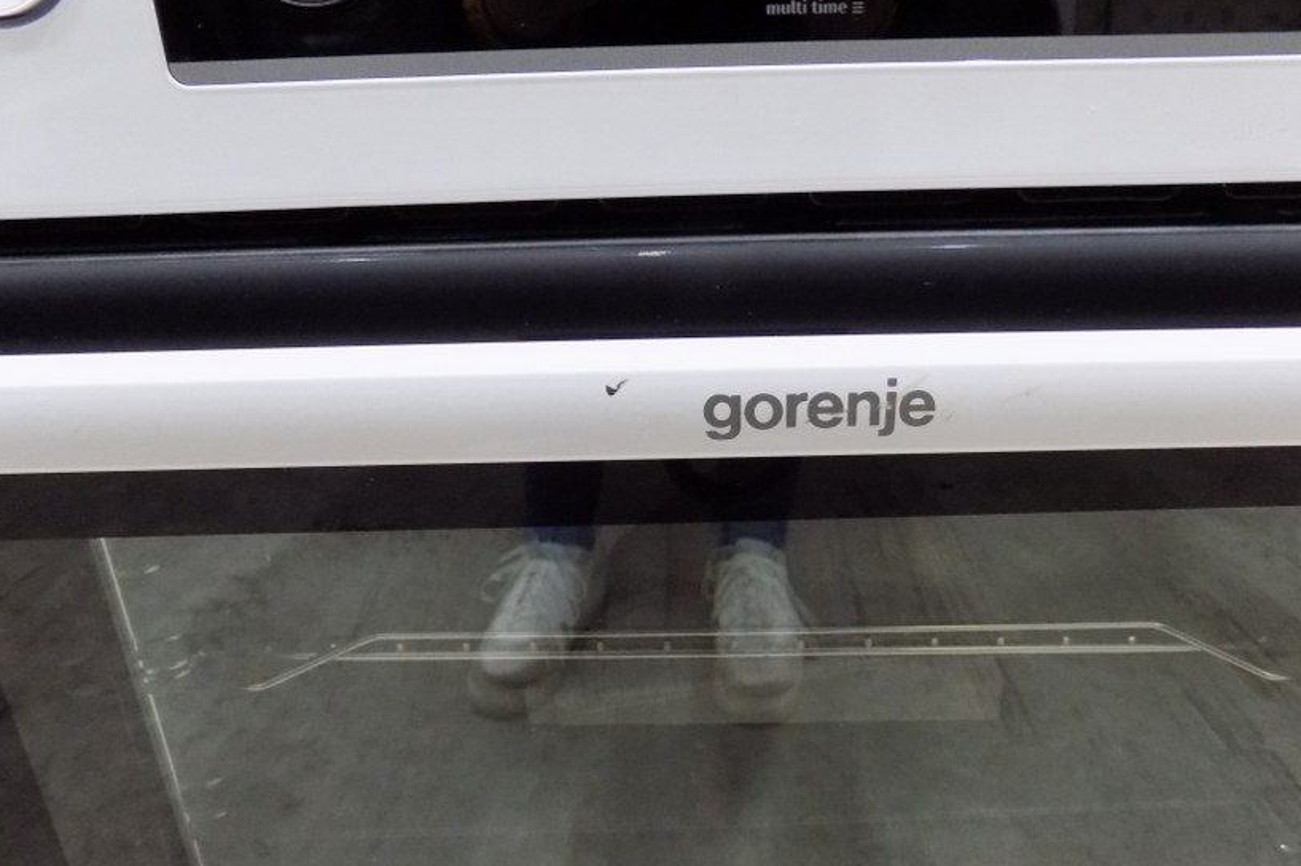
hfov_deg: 61.9
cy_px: 436
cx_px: 690
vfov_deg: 43.6
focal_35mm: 30
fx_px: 1084
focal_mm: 4
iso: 400
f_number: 3.1
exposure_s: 1/20
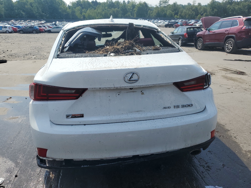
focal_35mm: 26
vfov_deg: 53.1
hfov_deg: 67.3
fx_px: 189
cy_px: 94
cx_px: 126
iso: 50
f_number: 1.5
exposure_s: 1/5000
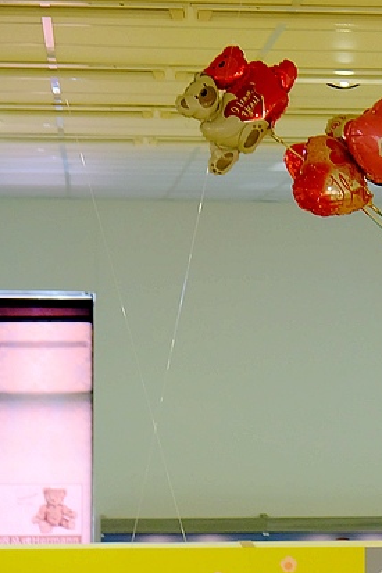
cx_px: 600
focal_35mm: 181
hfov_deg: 7.4
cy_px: 314
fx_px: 2883
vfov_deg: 11.4
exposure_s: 1/9
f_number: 4
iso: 800
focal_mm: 55
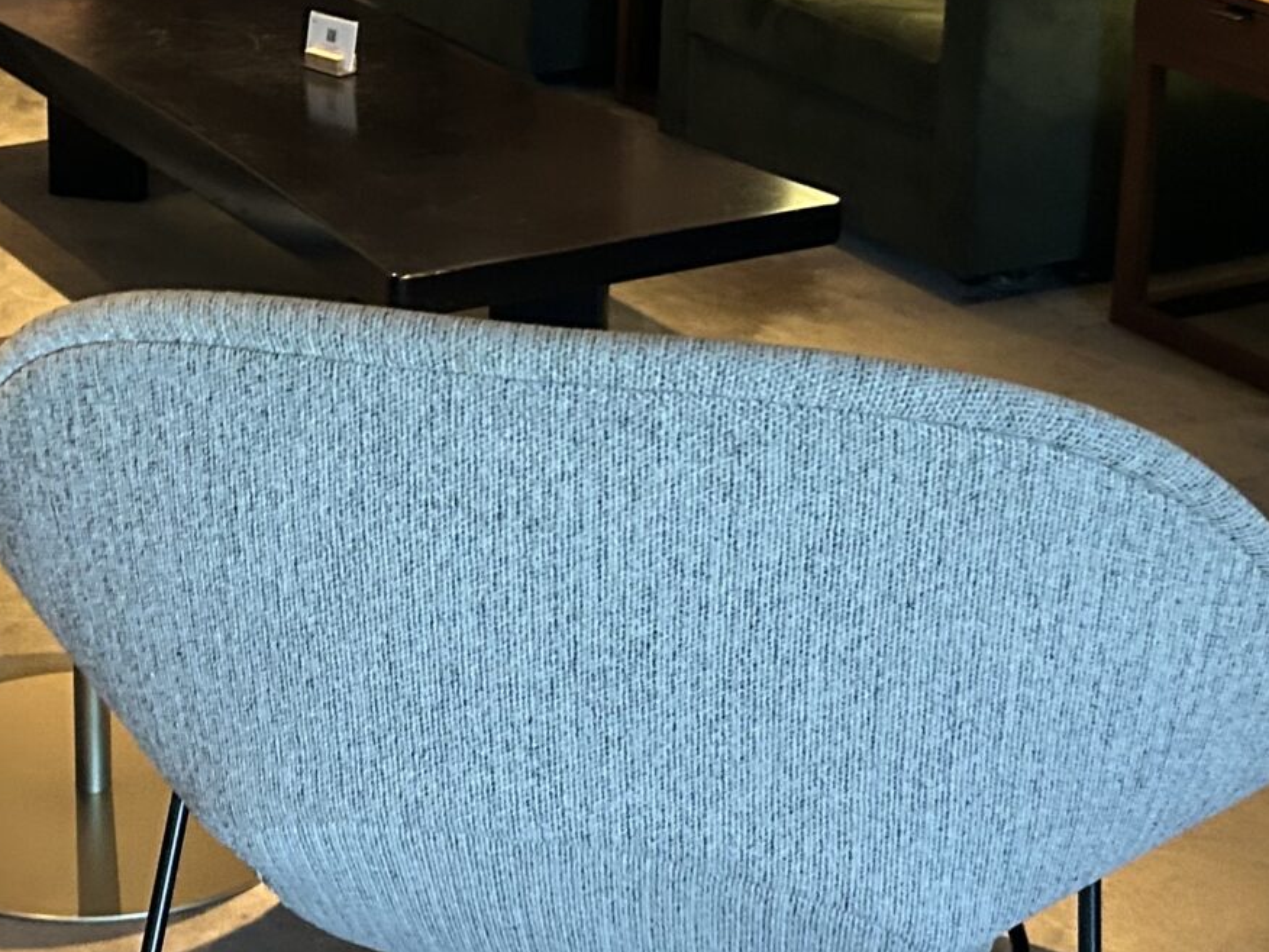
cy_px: 165
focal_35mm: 76
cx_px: 255
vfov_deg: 19.2
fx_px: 2786
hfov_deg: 25.2
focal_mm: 5.7
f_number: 1.5
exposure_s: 1/33
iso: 400
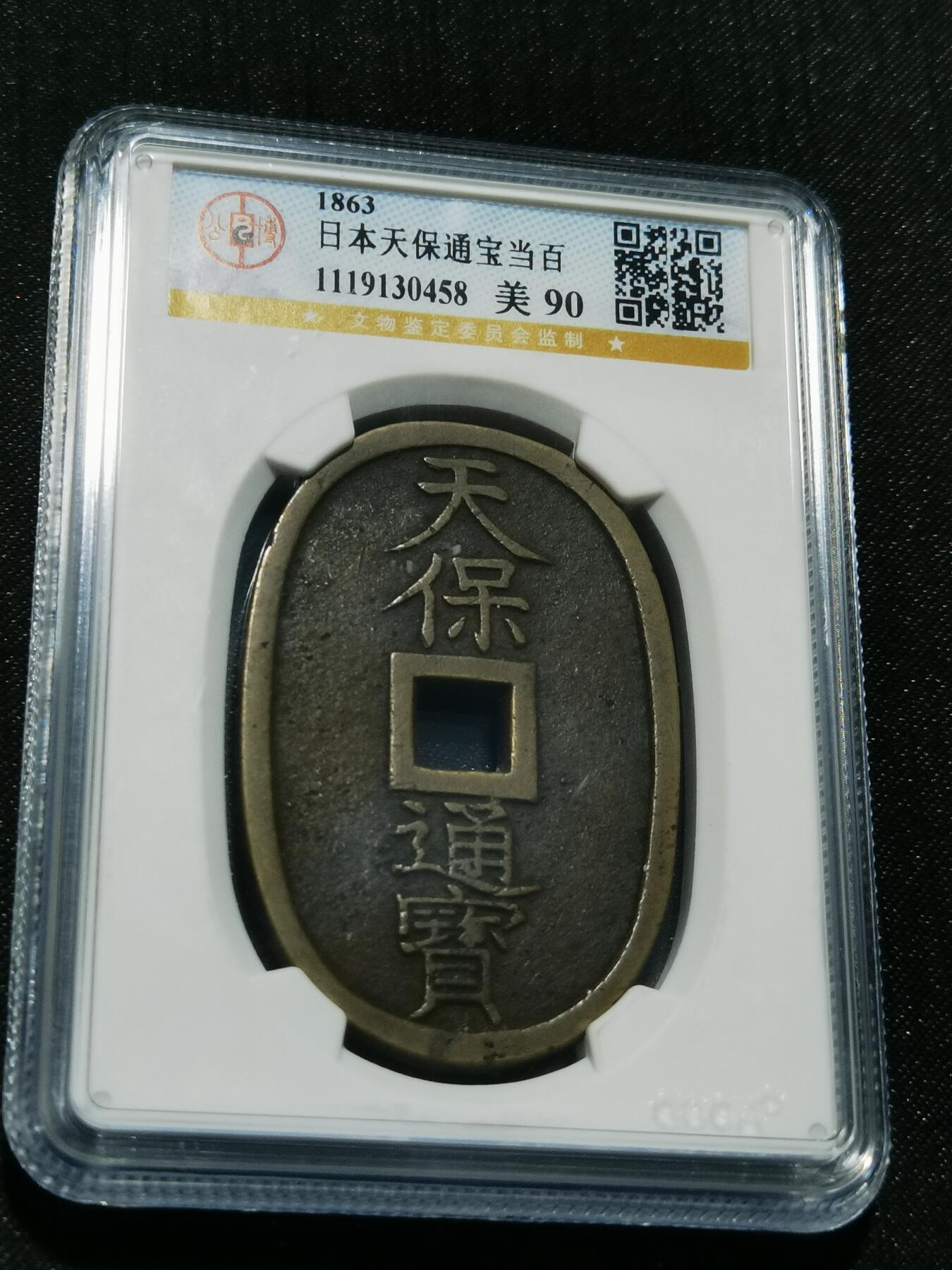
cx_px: 476
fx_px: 2457
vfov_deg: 29.0
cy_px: 635
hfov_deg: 21.9
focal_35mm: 67
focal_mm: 6.67
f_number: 1.9
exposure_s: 1/100
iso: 80
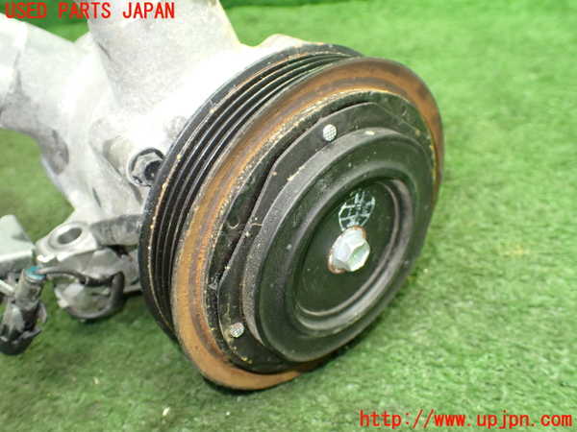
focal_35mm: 30
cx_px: 288
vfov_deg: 46.8
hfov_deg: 60.0
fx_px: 500
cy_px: 216
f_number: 2.3
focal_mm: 5.4
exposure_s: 1/60
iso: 800
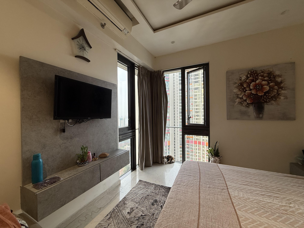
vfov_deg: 85.7
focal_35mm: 14
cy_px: 114
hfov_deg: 102.1
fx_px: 123
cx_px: 152
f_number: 2.2
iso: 80
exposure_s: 1/100
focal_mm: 2.22
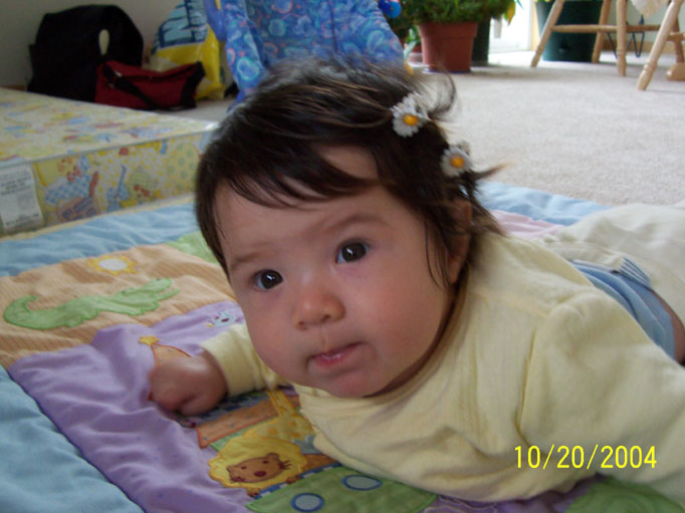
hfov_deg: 49.0
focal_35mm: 38
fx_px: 752
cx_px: 344
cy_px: 260
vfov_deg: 37.7
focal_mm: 5.6
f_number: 2.8
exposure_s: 1/20
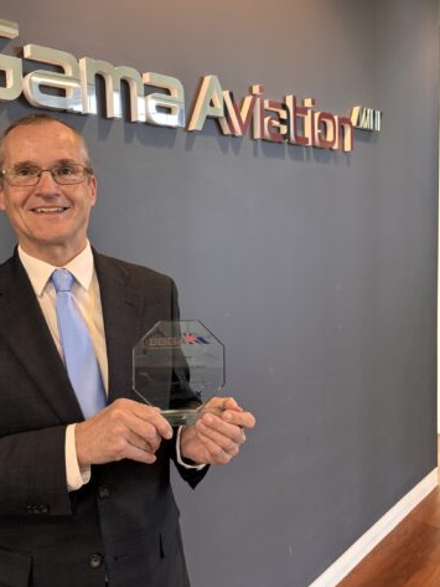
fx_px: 559
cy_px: 282
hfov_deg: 42.7
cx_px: 166
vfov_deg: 55.3
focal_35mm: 33
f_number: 1.6
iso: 125
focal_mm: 5.96
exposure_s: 1/50
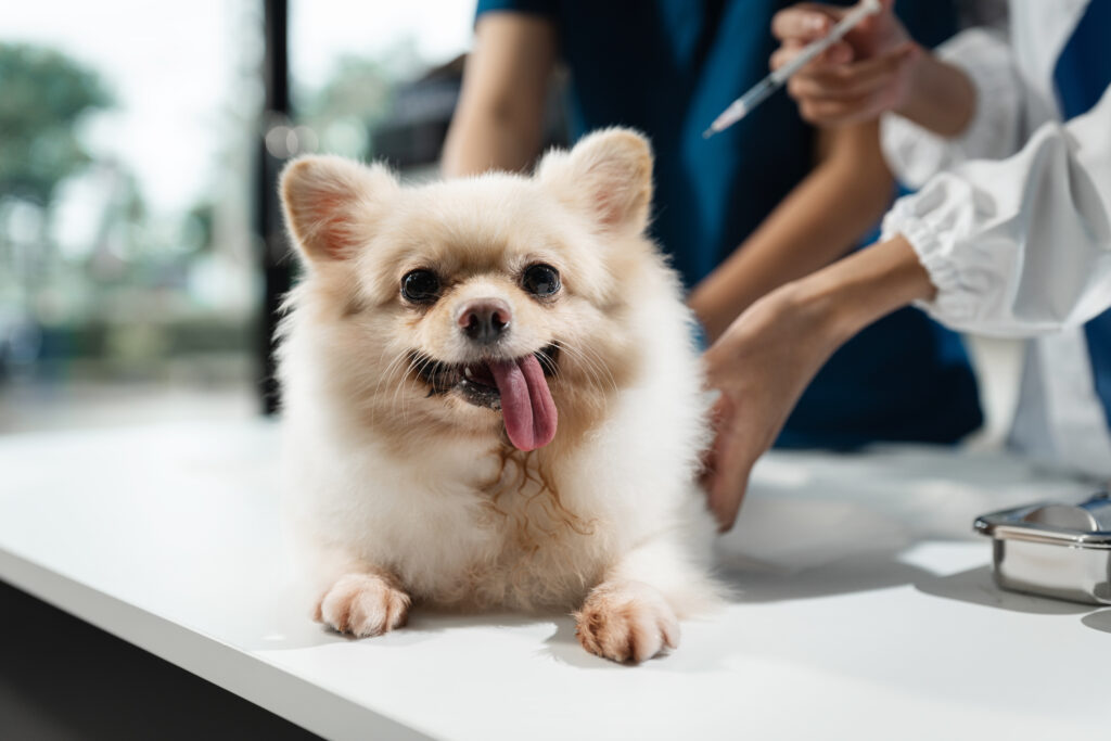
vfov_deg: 33.6
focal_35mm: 40
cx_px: 556
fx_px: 1225
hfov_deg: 48.8
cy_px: 370
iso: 250
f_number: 2.5
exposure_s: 1/160
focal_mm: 39.7
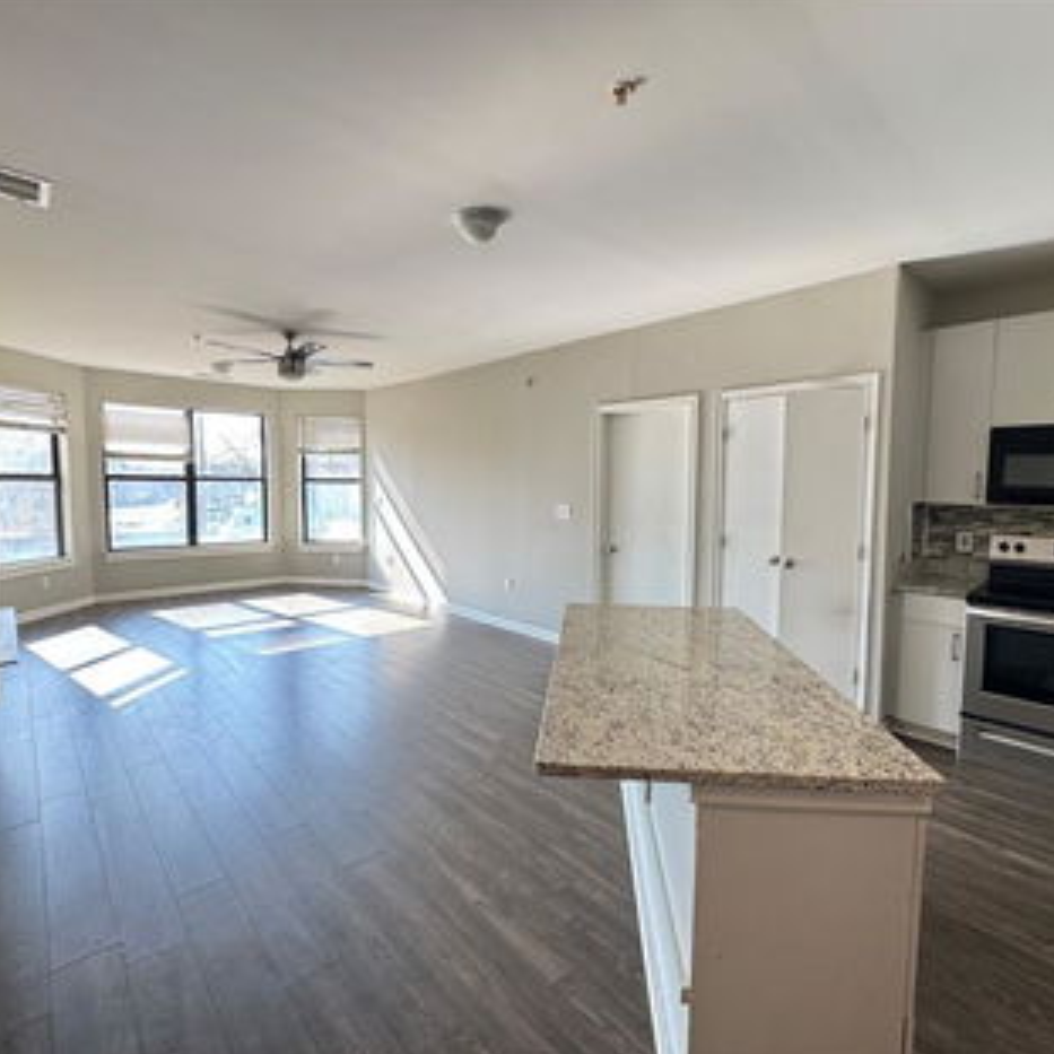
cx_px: 551
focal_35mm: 17
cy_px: 525
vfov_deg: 84.0
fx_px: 586
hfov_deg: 83.9
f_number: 2.2
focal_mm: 2.22
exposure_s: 1/120
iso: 200
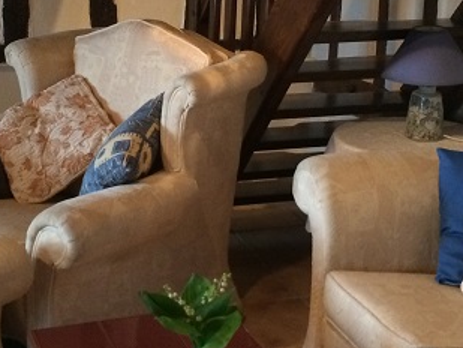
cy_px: 112
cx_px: 175
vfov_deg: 19.6
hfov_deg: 25.9
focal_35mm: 75
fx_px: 1004
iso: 320
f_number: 2.2
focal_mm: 4.15
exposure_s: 1/33
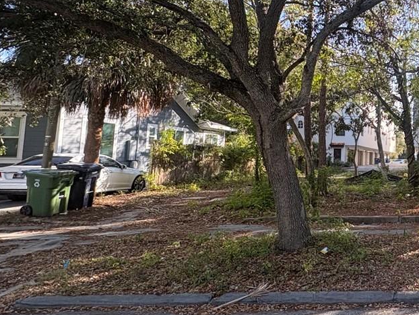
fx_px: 436
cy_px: 118
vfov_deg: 39.4
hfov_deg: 41.3
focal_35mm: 36
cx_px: 457
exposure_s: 1/307
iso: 64
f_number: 2.2
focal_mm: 2.22
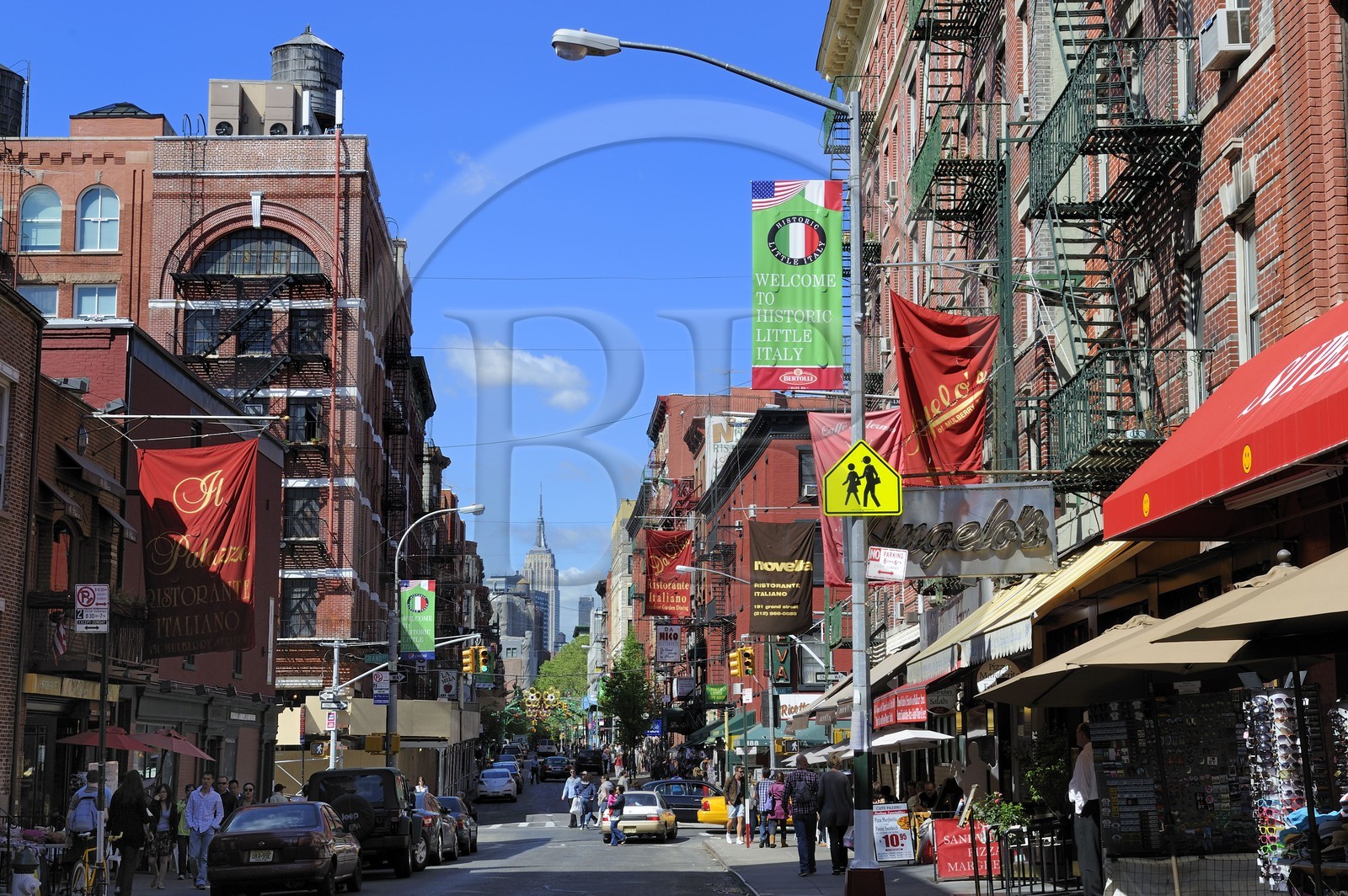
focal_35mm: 56
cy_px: 448
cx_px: 674
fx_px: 2095
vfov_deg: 24.2
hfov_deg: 35.7
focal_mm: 56
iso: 200
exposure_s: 1/200
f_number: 10
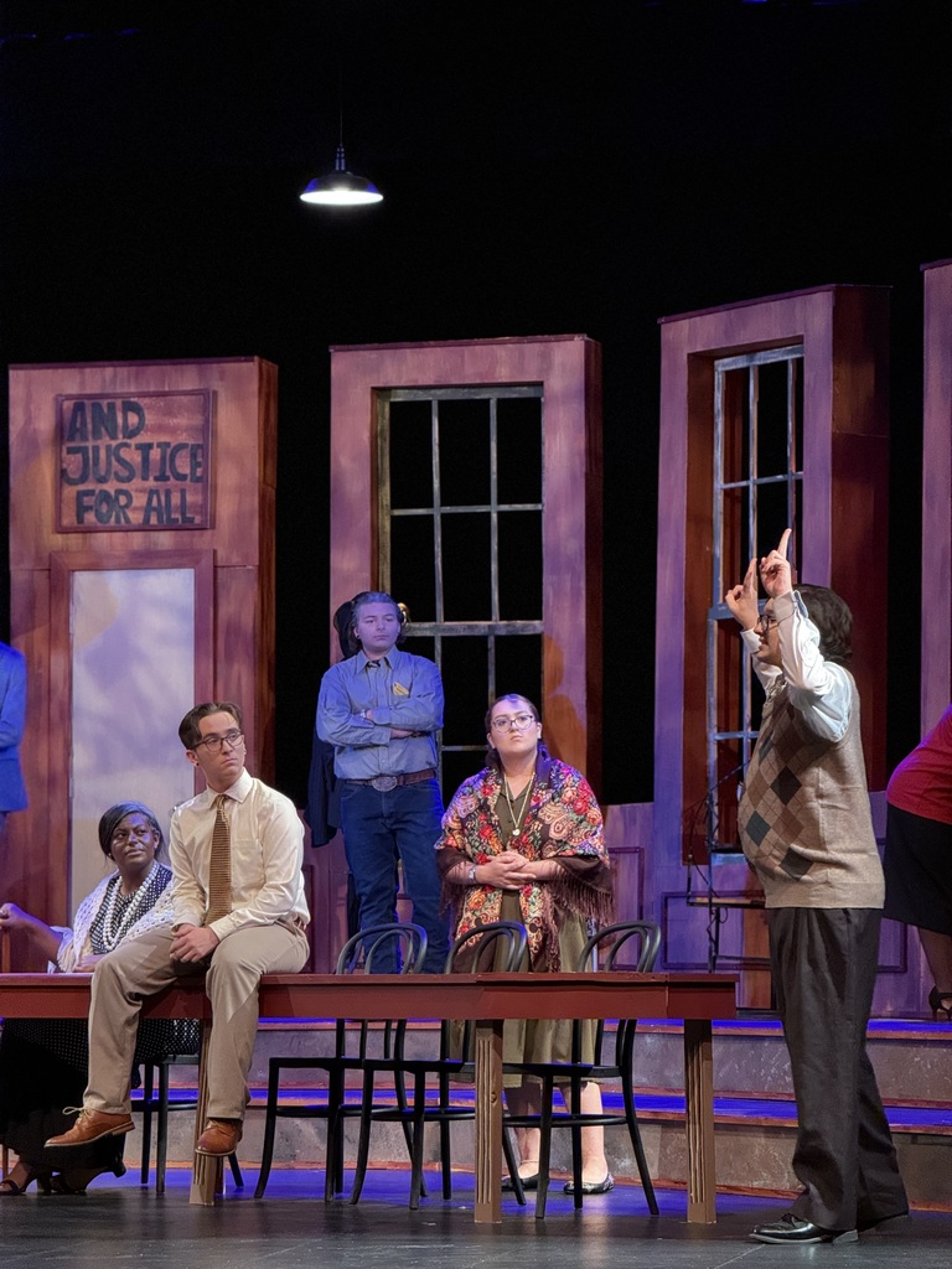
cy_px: 634
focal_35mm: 120
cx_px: 476
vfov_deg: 16.4
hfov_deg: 12.3
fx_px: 4400
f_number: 2.8
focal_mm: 15.66
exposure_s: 1/60
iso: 640
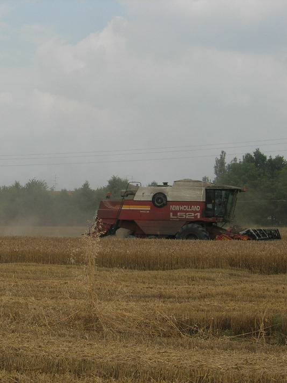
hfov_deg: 16.6
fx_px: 973
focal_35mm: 88
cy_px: 206
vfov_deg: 22.3
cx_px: 43
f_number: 5.9
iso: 64
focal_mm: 12.7
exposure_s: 1/508
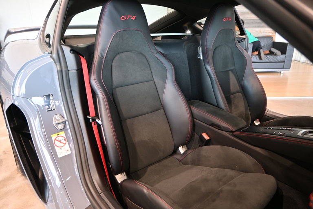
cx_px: 156
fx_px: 209
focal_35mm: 24
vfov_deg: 53.1
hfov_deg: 73.7
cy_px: 104
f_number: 3.5
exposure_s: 1/25
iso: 320
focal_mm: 16
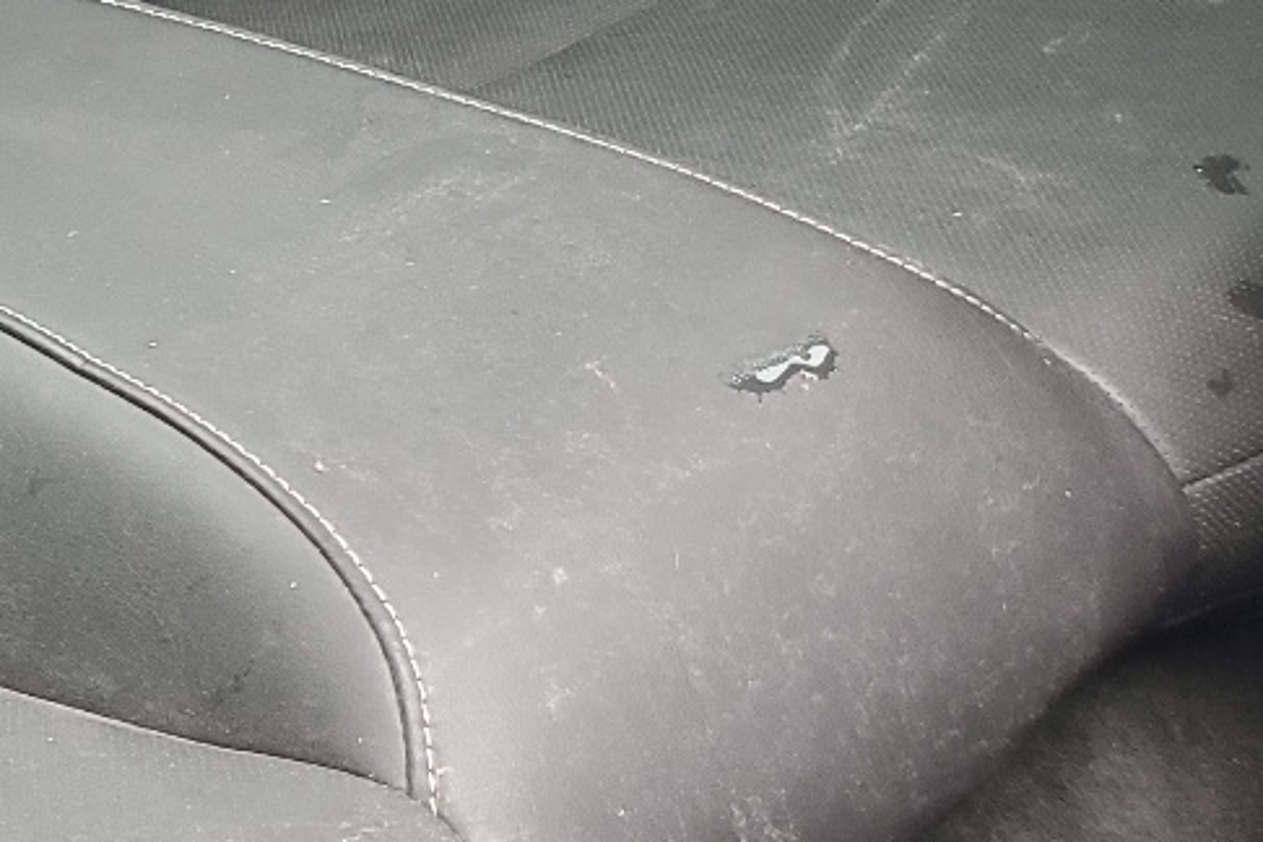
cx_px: -353
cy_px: -426
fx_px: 3122
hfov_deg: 20.9
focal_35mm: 89
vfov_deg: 14.3
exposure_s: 1/120
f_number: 1.5
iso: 67
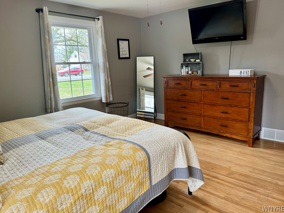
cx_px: 144
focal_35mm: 25
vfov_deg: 54.9
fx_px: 205
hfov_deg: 69.4
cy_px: 103
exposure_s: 1/113
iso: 200
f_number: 1.78
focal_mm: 6.76
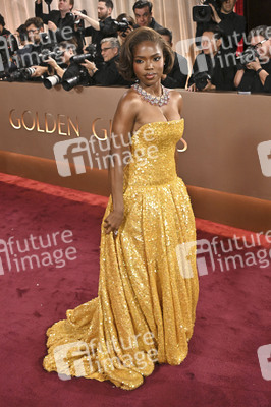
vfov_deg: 47.4
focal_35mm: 41
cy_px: 204
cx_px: 136
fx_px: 464
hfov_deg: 32.6
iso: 2500
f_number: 5
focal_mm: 41
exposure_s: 1/320
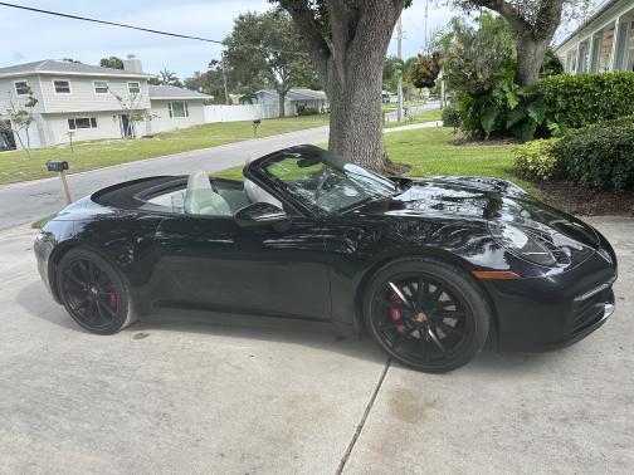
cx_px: 317
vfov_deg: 56.8
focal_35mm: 24
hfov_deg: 71.6
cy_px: 238
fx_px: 440
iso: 80
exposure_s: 1/903
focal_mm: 6.86
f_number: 1.78
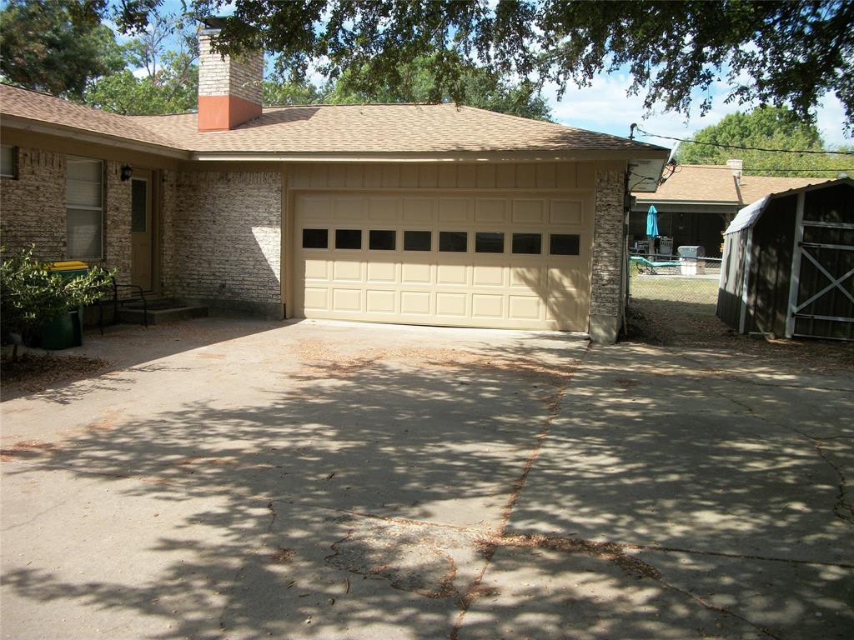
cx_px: 427
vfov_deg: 44.2
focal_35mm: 32
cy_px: 320
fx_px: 789
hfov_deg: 56.8
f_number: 8.8
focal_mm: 5.7
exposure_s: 1/125
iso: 80
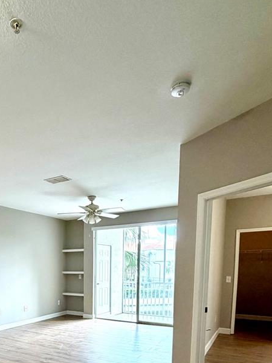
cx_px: 56
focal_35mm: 28
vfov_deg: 57.9
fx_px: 293
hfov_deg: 47.1
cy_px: 298
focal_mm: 2.22
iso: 320
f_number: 2.2
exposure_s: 1/120
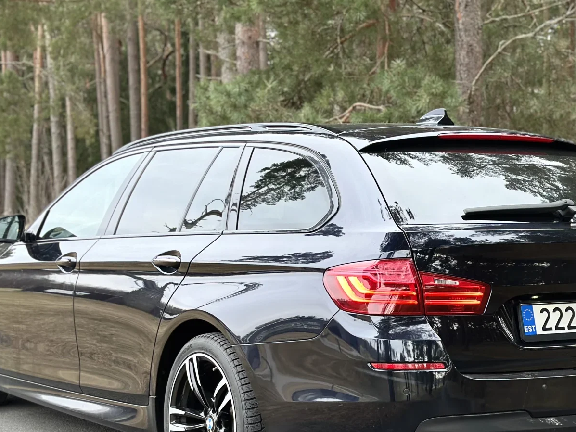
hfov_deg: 25.3
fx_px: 1281
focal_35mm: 77
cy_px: 303
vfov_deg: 19.1
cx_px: 298
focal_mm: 6.86
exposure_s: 1/101
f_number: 1.78
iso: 125
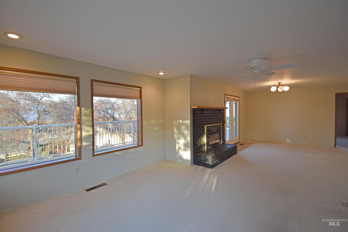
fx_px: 145
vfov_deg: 77.3
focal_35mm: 15
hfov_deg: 100.4
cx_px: 174
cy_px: 116
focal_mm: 10
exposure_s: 1/60
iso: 400
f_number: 4.5
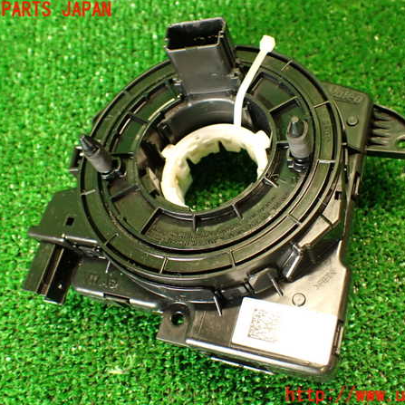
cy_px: 203
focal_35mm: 38
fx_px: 503
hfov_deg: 43.8
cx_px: 218
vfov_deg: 43.9
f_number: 2.4
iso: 500
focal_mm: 5.79
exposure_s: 1/30
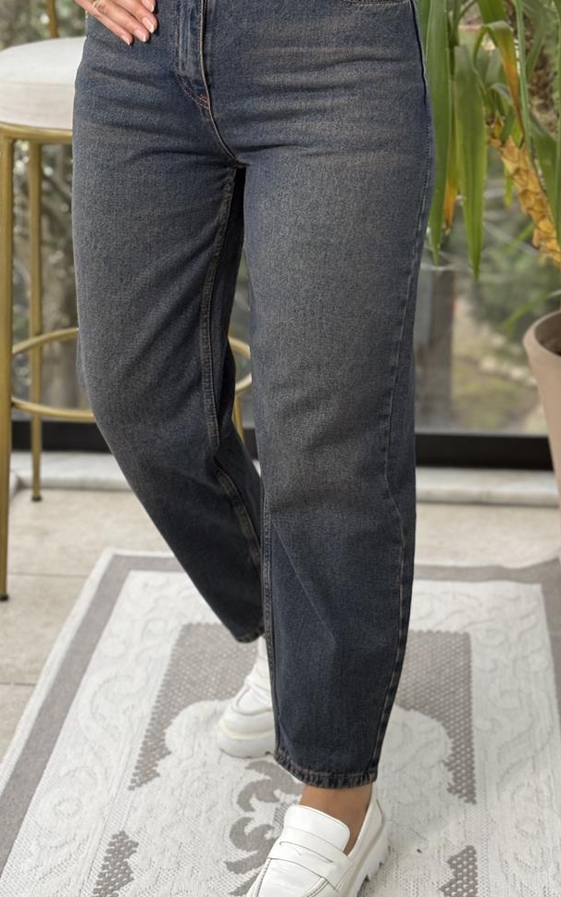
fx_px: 1712
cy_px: 462
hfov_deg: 18.6
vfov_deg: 29.4
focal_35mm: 70
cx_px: 269
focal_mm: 6.76
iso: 100
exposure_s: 1/96
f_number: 1.78
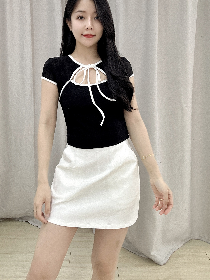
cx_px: 89
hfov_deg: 48.1
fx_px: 234
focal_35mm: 29
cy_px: 115
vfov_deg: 61.2
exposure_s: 1/50
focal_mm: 2.69
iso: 100
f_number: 1.9
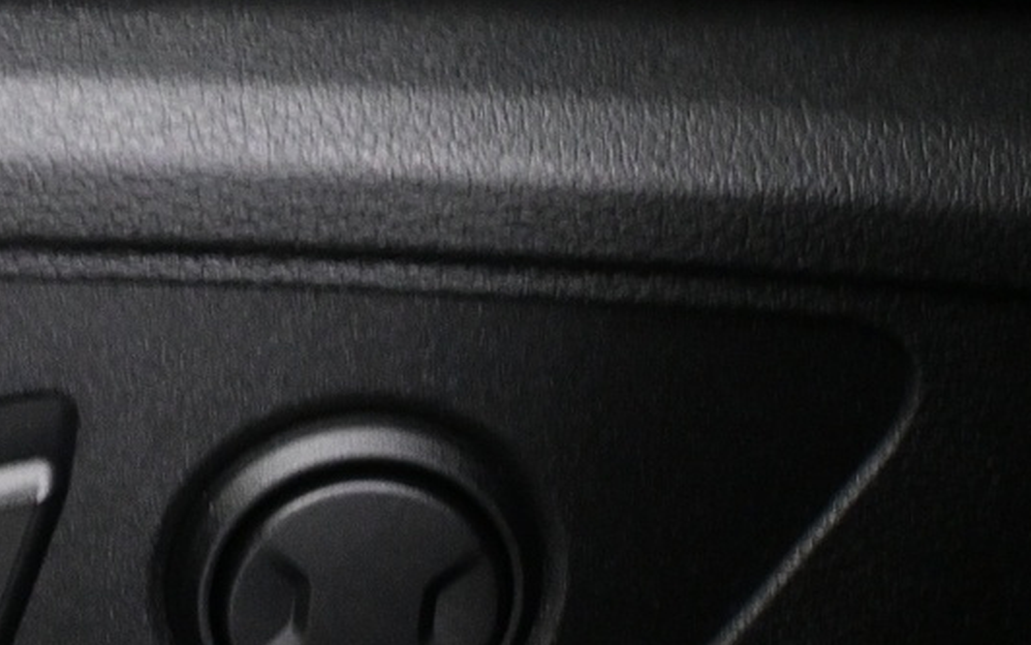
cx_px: -83
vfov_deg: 10.8
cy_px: 405
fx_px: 3401
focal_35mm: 121
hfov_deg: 16.7
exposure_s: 1/20
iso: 4000
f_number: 4.5
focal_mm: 26
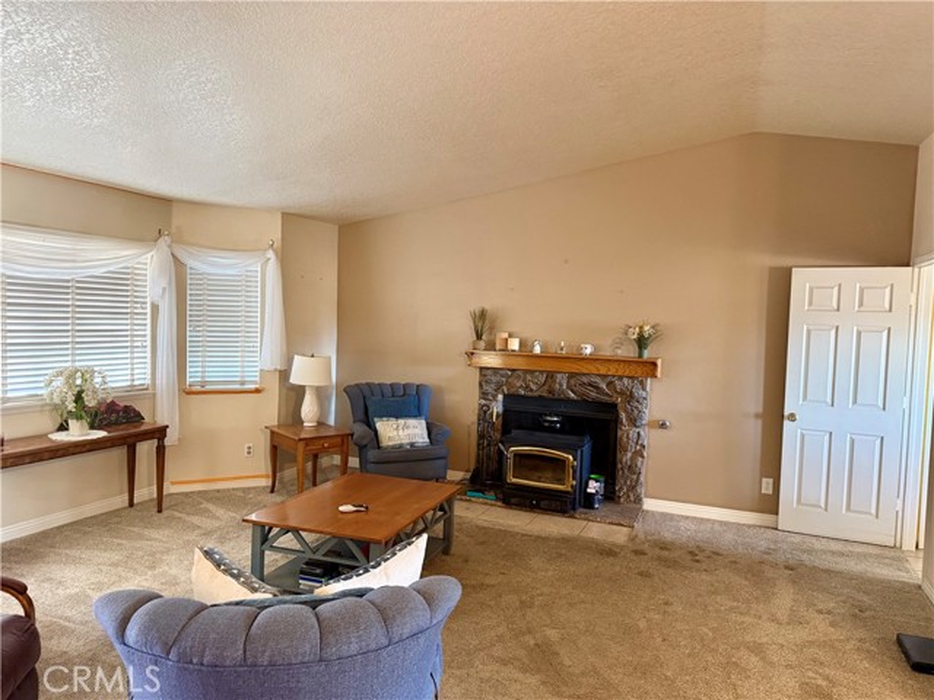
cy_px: 350
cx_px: 467
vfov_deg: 56.8
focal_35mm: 24
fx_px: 648
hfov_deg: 71.6
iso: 400
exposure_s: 1/60
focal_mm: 6.76
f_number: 1.78
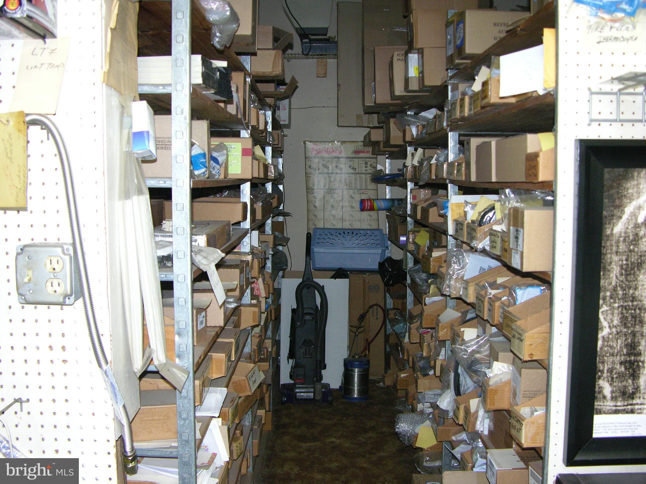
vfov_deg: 40.7
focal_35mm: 35
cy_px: 242
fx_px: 653
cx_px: 323
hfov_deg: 52.6
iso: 200
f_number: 2.8
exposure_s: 1/60.1
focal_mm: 8.9
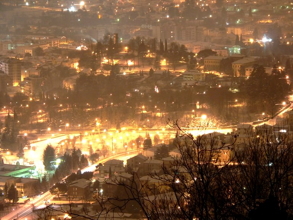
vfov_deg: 7.7
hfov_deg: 10.2
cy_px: 110
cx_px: 146
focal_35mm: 194
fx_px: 1642
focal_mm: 32.3
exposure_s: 8
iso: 100
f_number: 2.8
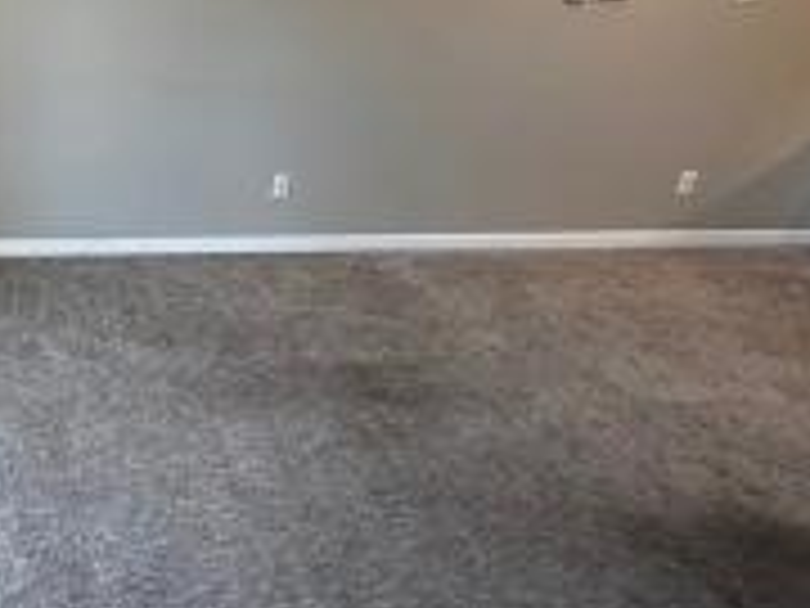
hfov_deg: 49.0
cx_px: 20
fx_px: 725
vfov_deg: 44.1
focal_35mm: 31
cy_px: 162
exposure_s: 1/120
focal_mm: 2.22
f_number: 2.2
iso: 320
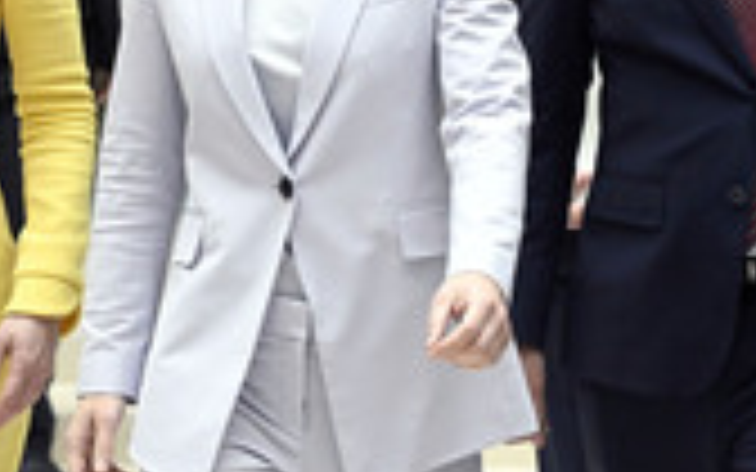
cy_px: 45
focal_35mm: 276
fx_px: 5687
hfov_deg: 7.6
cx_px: 20
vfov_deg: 4.8
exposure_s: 1/800
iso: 4000
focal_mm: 101
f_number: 5
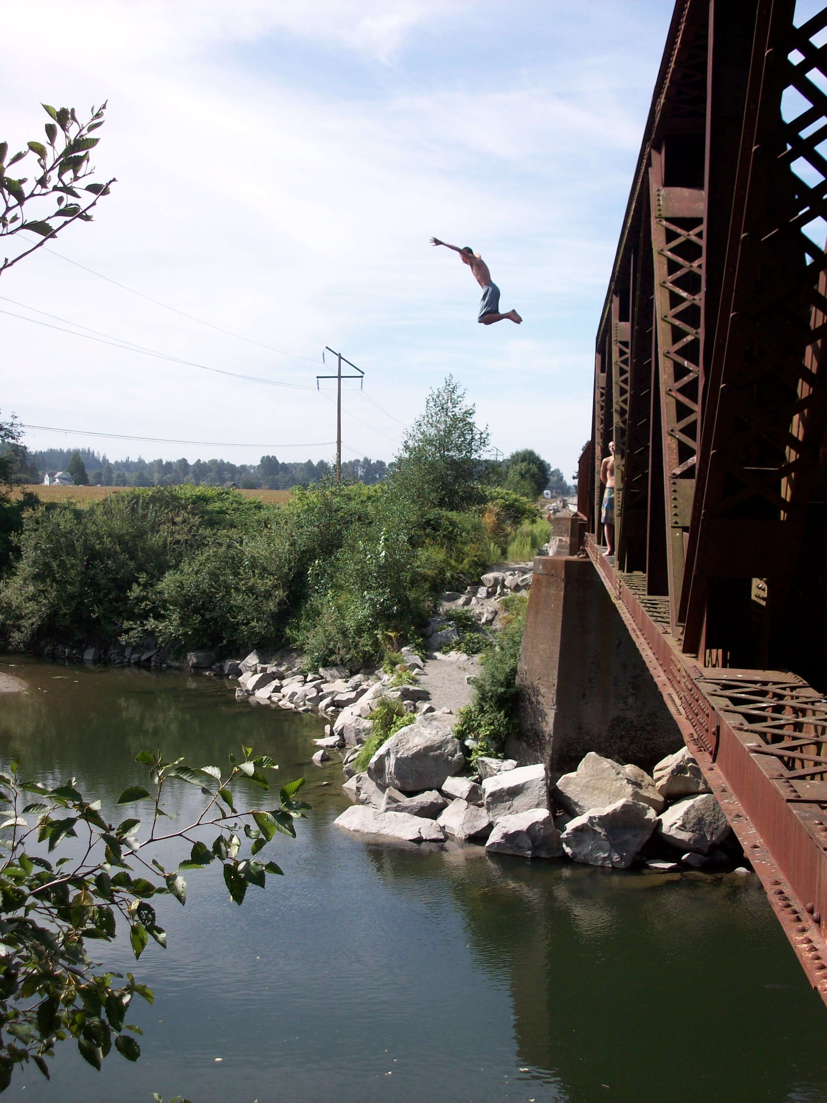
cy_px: 552
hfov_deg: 34.3
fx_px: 1338
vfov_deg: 44.8
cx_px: 414
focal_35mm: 42
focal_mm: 7.1
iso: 64
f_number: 3.2
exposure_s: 1/635
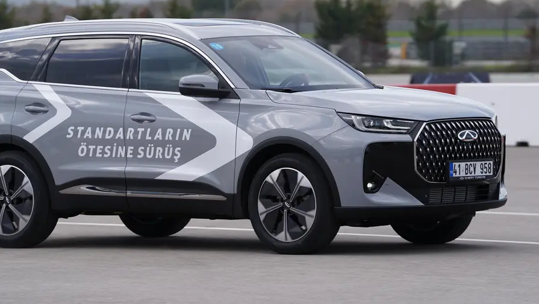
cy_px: 100
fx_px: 3960
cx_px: 255
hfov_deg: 7.8
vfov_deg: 4.4
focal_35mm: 277
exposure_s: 1/400
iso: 200
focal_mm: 197
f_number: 4.5
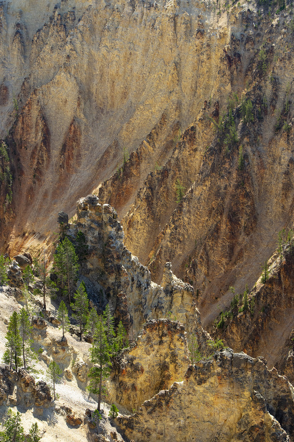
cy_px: 221
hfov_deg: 22.6
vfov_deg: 33.4
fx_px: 736
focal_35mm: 60
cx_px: 147
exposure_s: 1/30
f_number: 16
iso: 400
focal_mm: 40
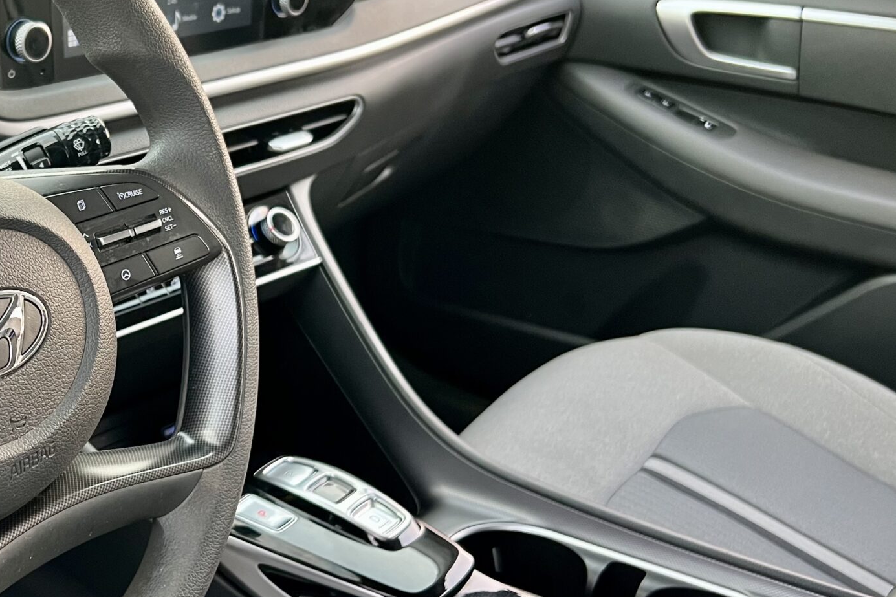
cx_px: 107
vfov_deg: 27.0
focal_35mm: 50
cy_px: 338
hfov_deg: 37.3
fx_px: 1244
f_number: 1.5
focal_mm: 5.7
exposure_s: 1/60
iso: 200
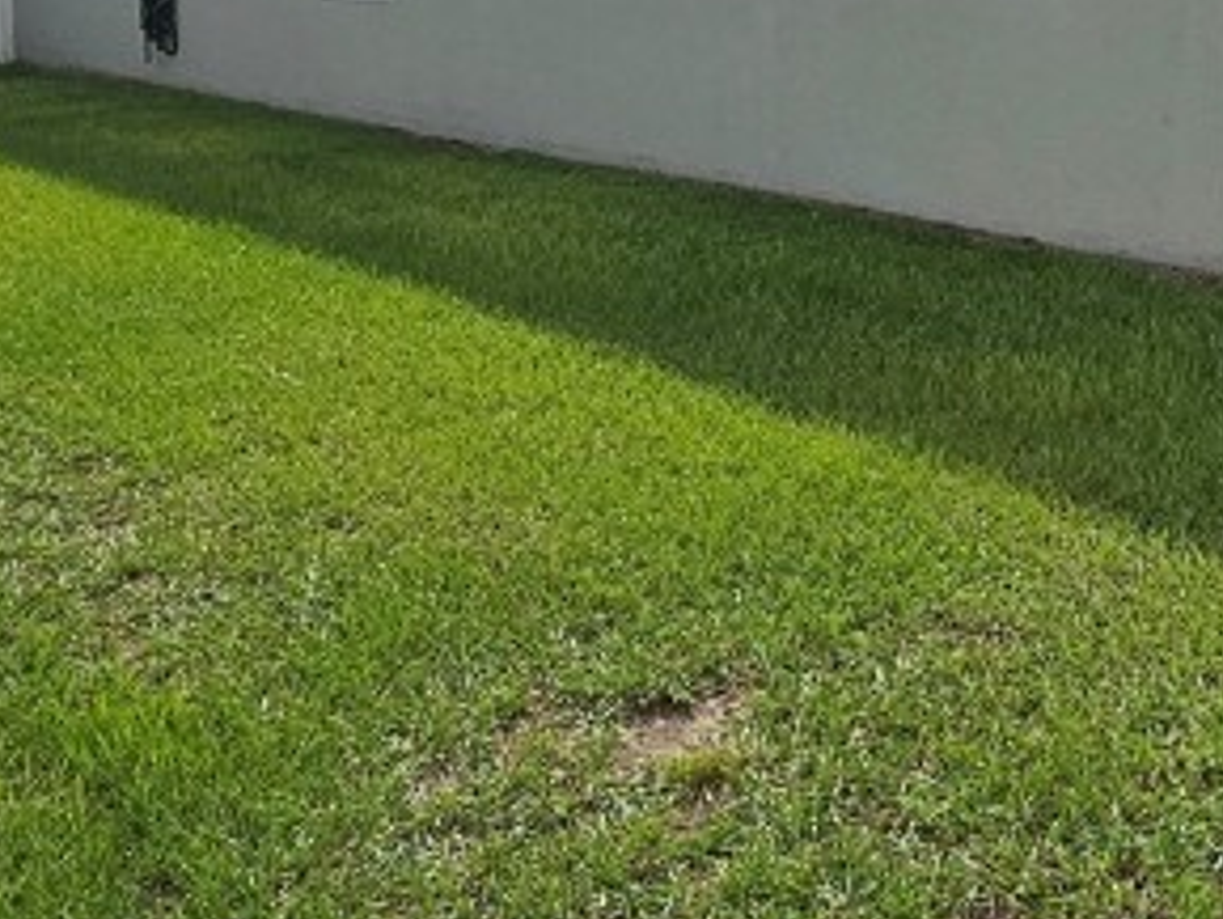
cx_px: 1100
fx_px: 1626
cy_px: 30
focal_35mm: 46
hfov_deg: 38.4
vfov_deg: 29.7
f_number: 2.2
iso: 50
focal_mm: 2.2
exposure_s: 1/6601
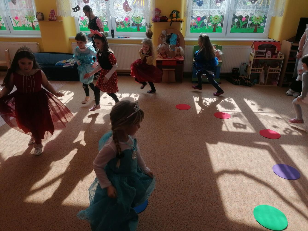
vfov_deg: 51.4
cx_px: 154
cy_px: 116
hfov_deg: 65.3
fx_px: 240
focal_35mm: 27
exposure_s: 1/350
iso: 50
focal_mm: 4.75
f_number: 1.8
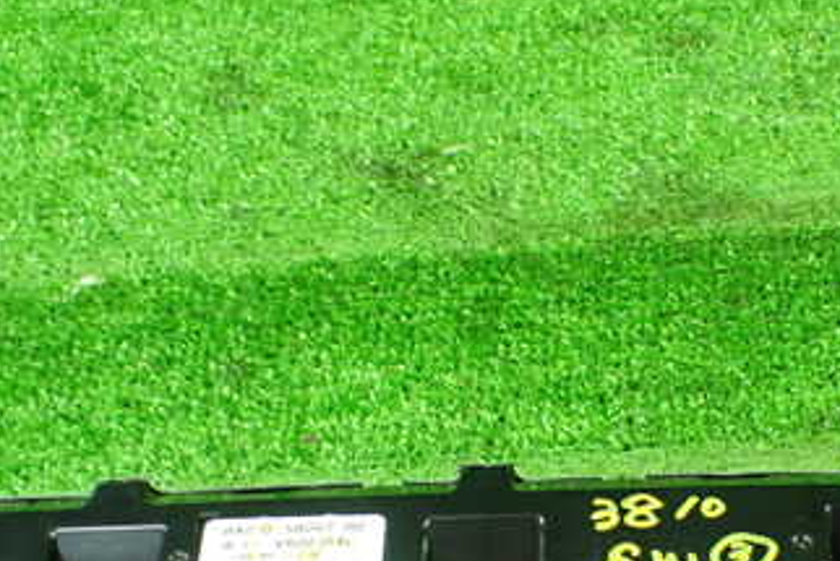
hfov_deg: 32.2
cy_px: 493
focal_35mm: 62
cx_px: 530
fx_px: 1447
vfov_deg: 21.5
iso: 800
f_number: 2.4
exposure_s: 1/30
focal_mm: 5.79
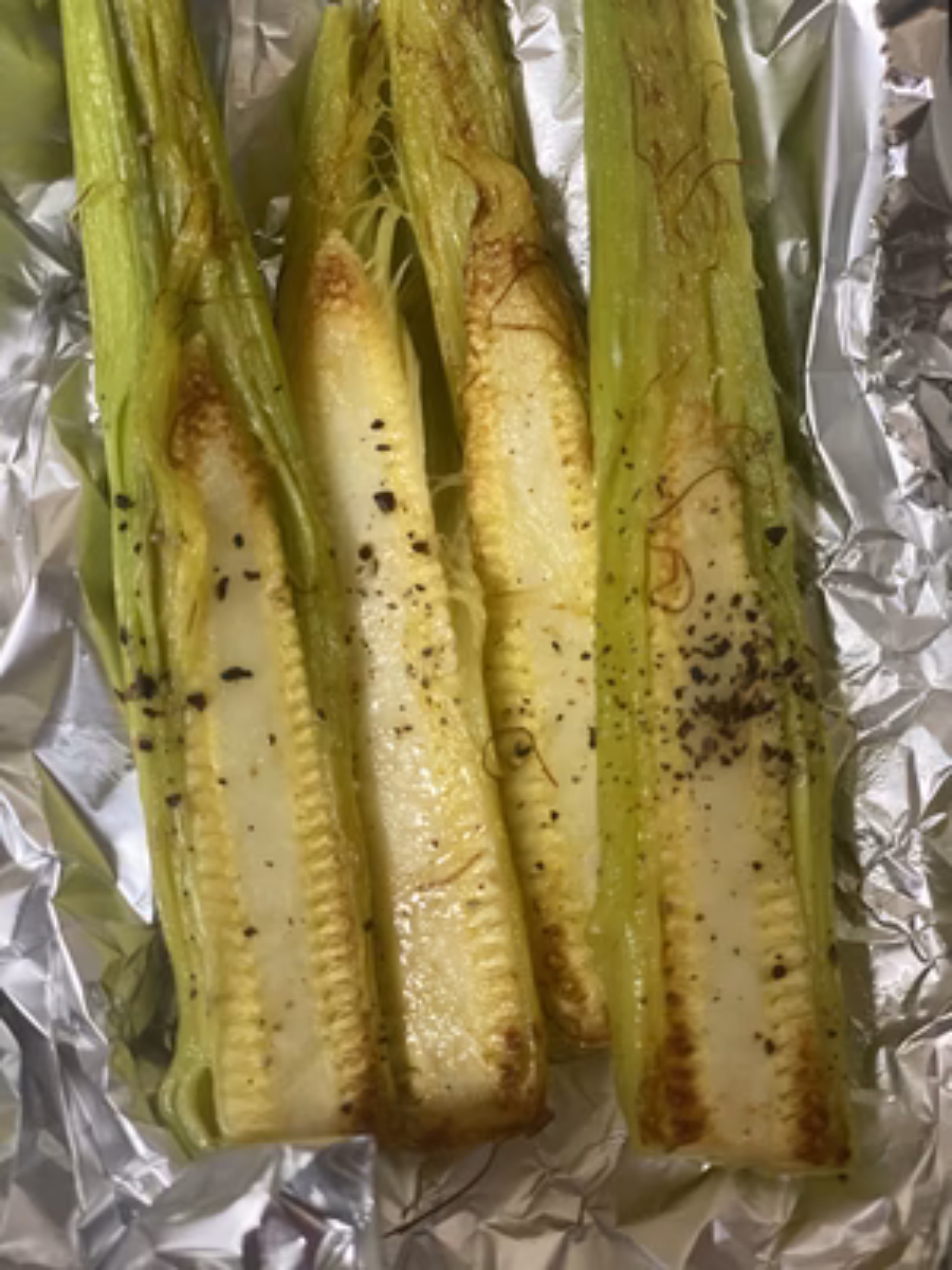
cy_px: 635
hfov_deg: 28.0
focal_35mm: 52
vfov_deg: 36.8
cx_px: 476
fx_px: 1907
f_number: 2
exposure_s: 1/50
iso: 125
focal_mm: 6
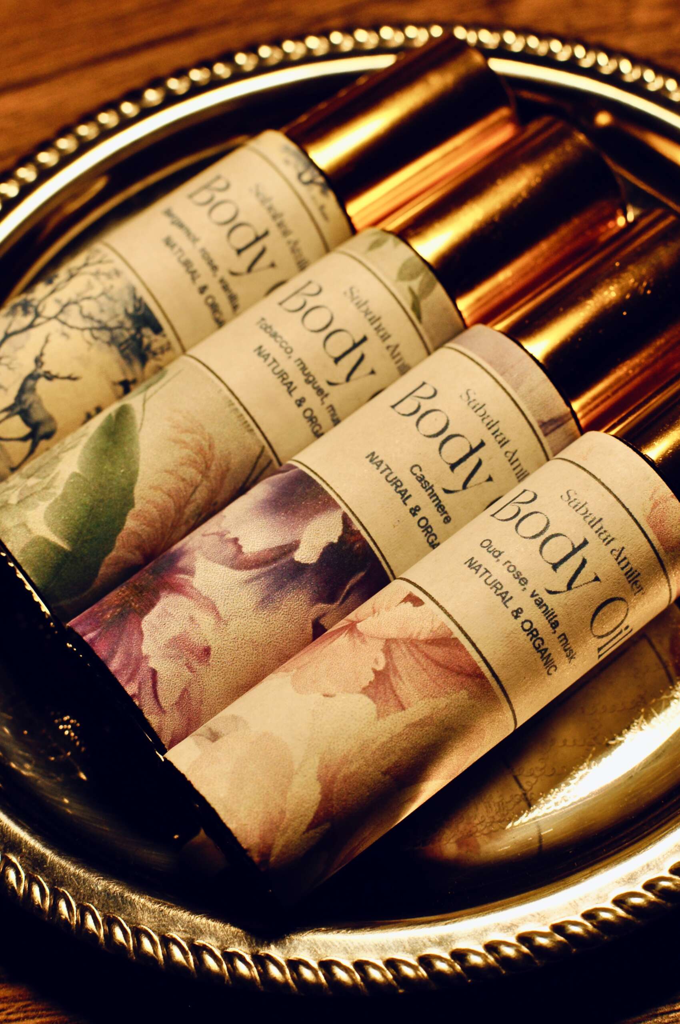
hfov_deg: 25.7
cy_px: 512
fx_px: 1491
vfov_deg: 37.9
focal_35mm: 52
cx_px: 340
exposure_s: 1/160
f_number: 9
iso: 400
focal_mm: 35
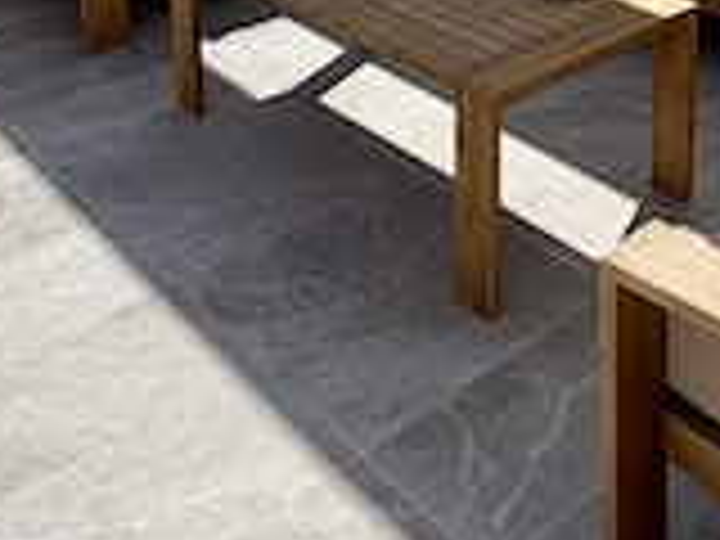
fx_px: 1165
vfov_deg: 21.8
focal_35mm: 56
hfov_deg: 33.9
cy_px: -270
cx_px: 508
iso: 20
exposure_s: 1/1285
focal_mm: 2.22
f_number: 2.2
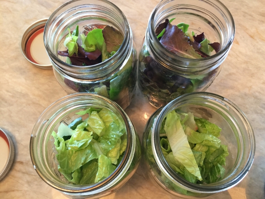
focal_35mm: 29
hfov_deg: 61.7
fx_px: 222
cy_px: 100
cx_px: 132
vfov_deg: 48.2
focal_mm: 4.15
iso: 64
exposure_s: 1/15
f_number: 2.2
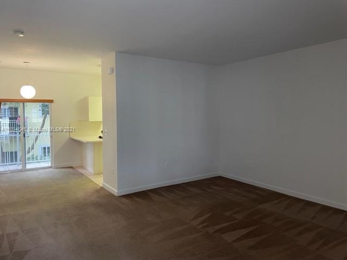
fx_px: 261
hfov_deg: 67.3
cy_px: 130
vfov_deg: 53.1
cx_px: 174
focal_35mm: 26
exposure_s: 1/60
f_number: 1.6
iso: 320
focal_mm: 4.2
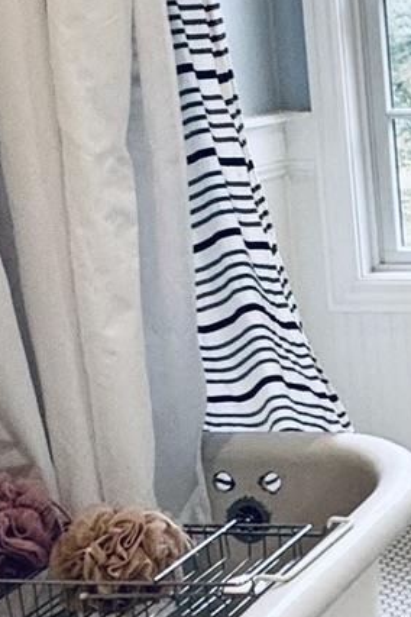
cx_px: 777
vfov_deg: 28.5
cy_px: 177
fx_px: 1199
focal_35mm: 70
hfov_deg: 16.0
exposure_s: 1/120
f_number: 2.2
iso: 100
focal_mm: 2.22
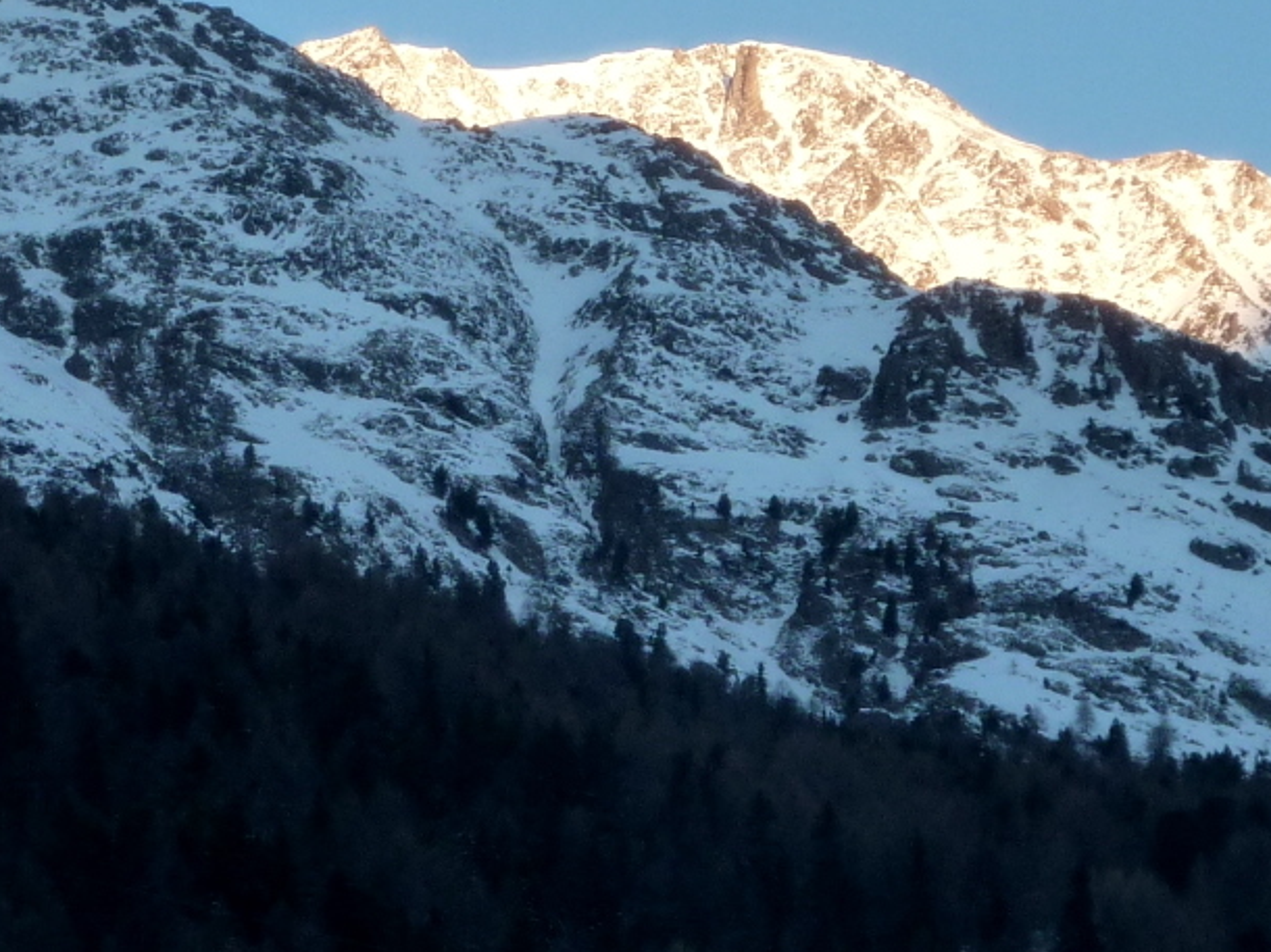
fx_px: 9249
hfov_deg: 7.9
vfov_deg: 5.9
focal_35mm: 252
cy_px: 212
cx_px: 944
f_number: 4.2
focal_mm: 13.7
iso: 125
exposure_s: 1/100
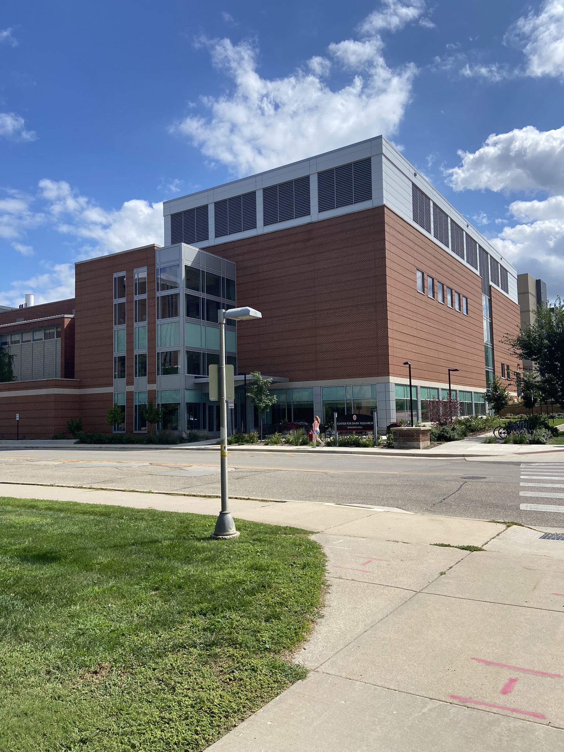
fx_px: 565
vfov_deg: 67.3
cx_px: 282
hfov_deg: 53.1
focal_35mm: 26
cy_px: 376
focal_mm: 4.25
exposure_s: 1/3984
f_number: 1.8
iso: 32
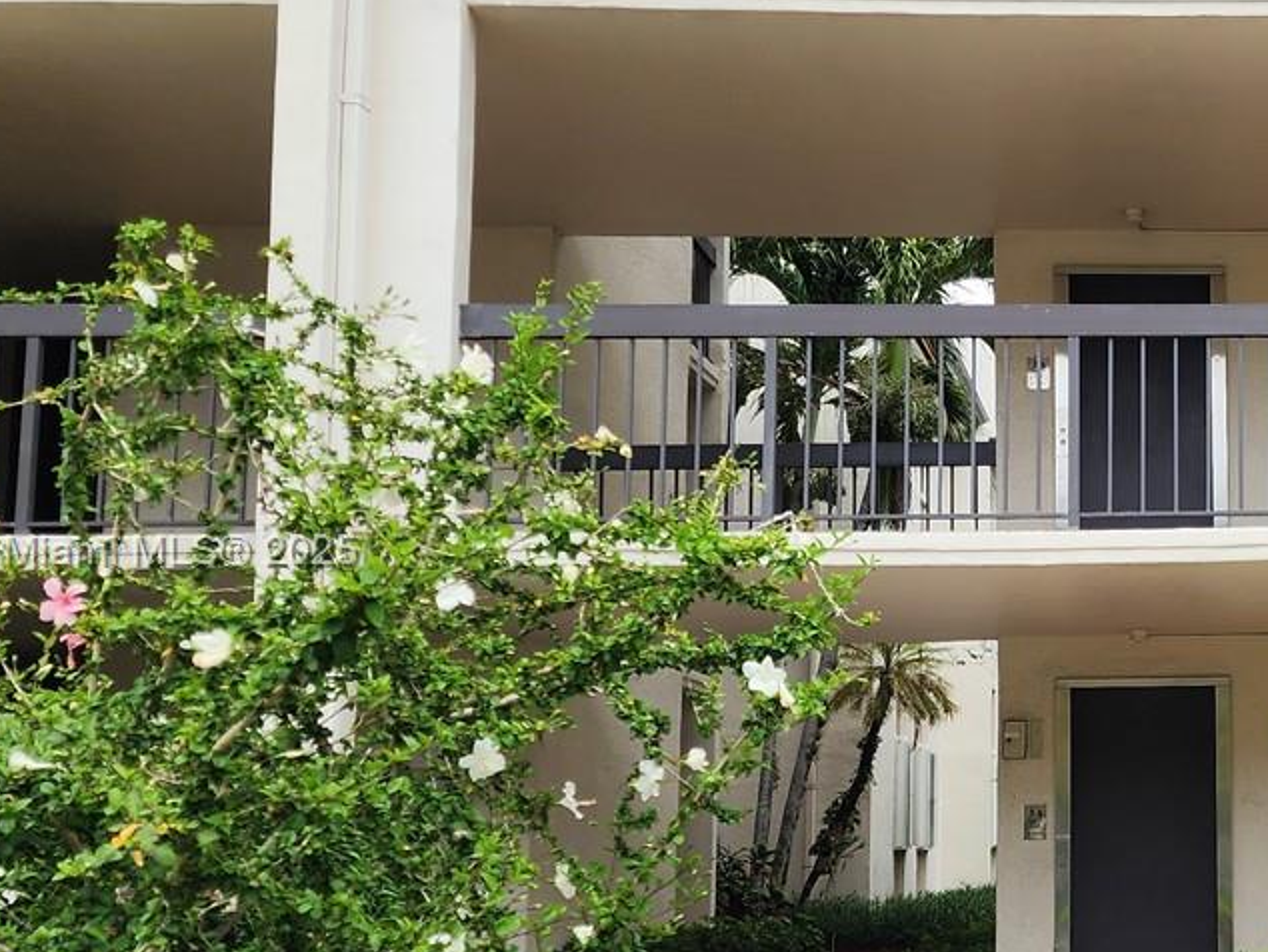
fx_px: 2125
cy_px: 554
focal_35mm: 58
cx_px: 1318
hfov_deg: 30.5
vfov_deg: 25.2
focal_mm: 6.4
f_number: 1.8
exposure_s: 1/180
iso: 20
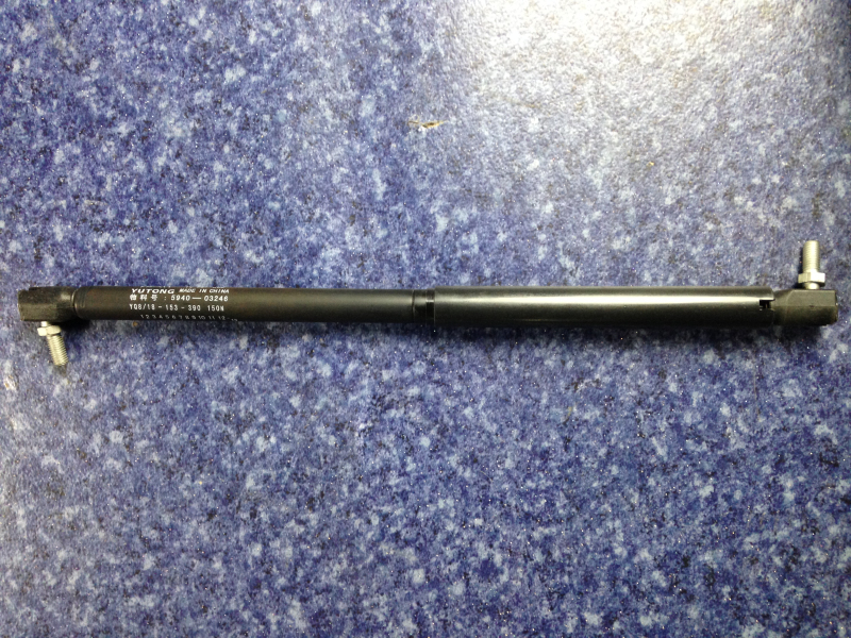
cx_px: 426
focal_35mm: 33
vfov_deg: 42.9
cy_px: 319
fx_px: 811
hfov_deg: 55.4
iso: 160
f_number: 2.4
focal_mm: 4.12
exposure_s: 1/20
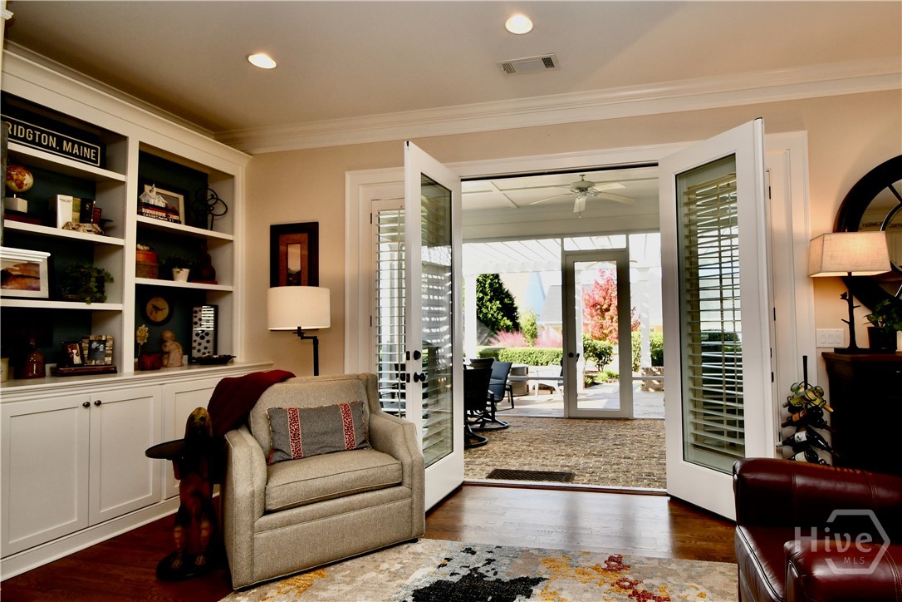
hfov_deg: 100.4
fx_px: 376
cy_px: 301
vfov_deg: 77.3
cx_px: 451
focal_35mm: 15
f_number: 5
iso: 200
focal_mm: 10
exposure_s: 1/100
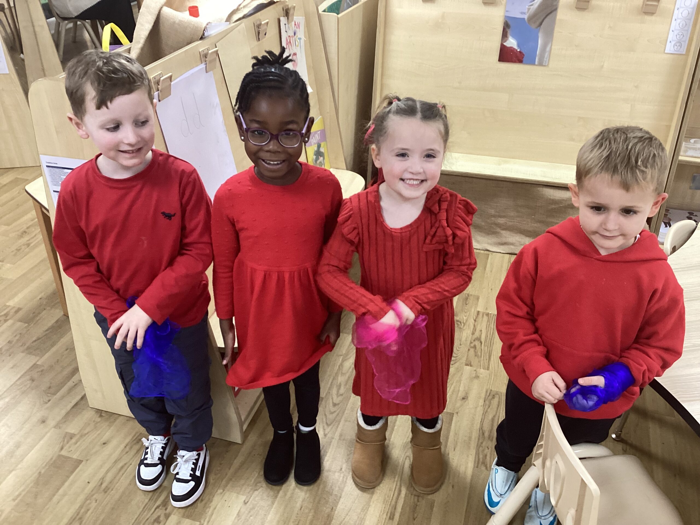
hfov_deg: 58.4
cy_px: 262
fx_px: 627
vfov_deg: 45.4
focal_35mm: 31
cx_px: 350
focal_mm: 3.3
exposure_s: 1/50
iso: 160
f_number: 2.4
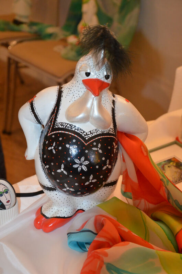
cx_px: 91
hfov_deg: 18.8
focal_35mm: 72
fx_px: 548
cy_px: 137
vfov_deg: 28.1
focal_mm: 48
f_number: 4.8
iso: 2500
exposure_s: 1/60
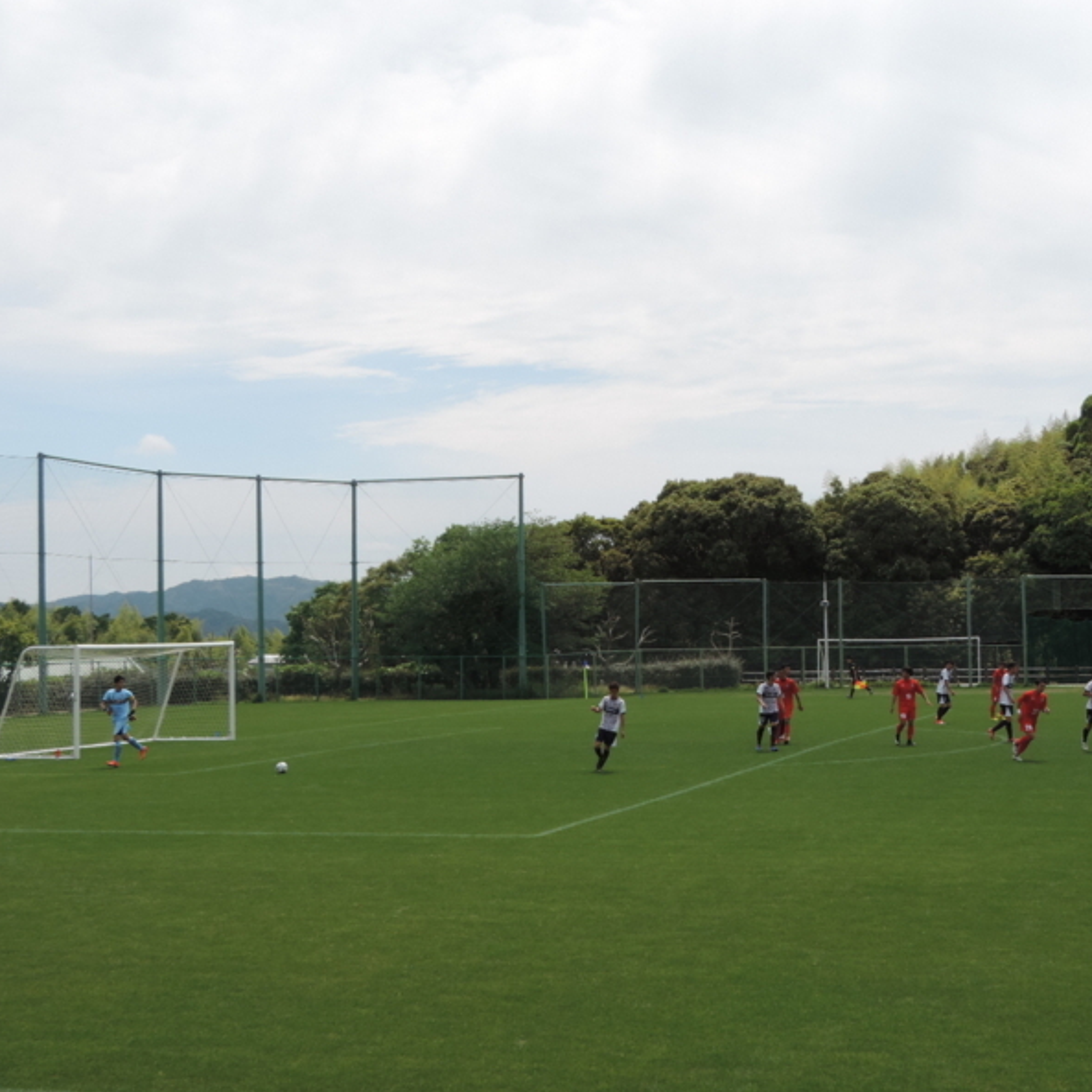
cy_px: 541
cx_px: 680
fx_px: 1999
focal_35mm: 56
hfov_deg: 30.4
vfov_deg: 30.6
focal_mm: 8.3
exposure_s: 1/1000
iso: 80
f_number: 3.5
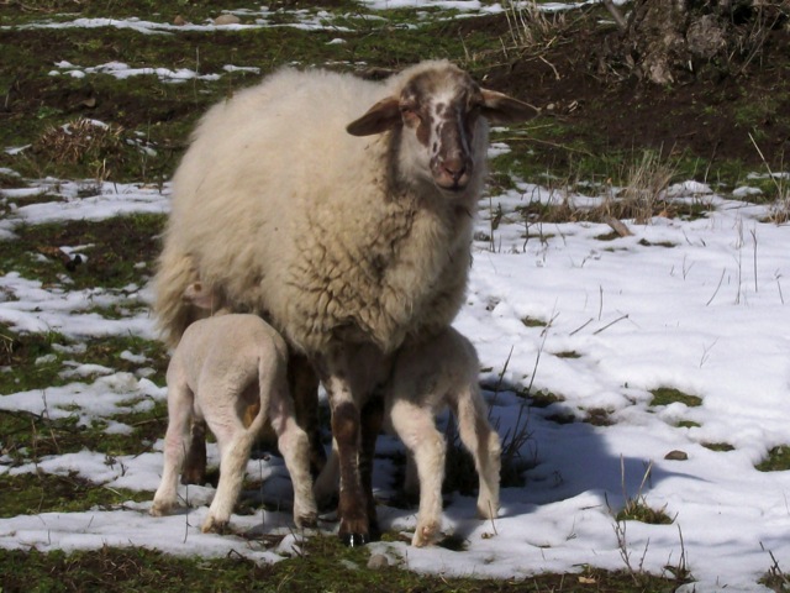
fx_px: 2465
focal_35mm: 108
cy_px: 296
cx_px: 395
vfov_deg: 13.7
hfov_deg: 18.2
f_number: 8.5
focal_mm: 18
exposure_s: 1/500
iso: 80
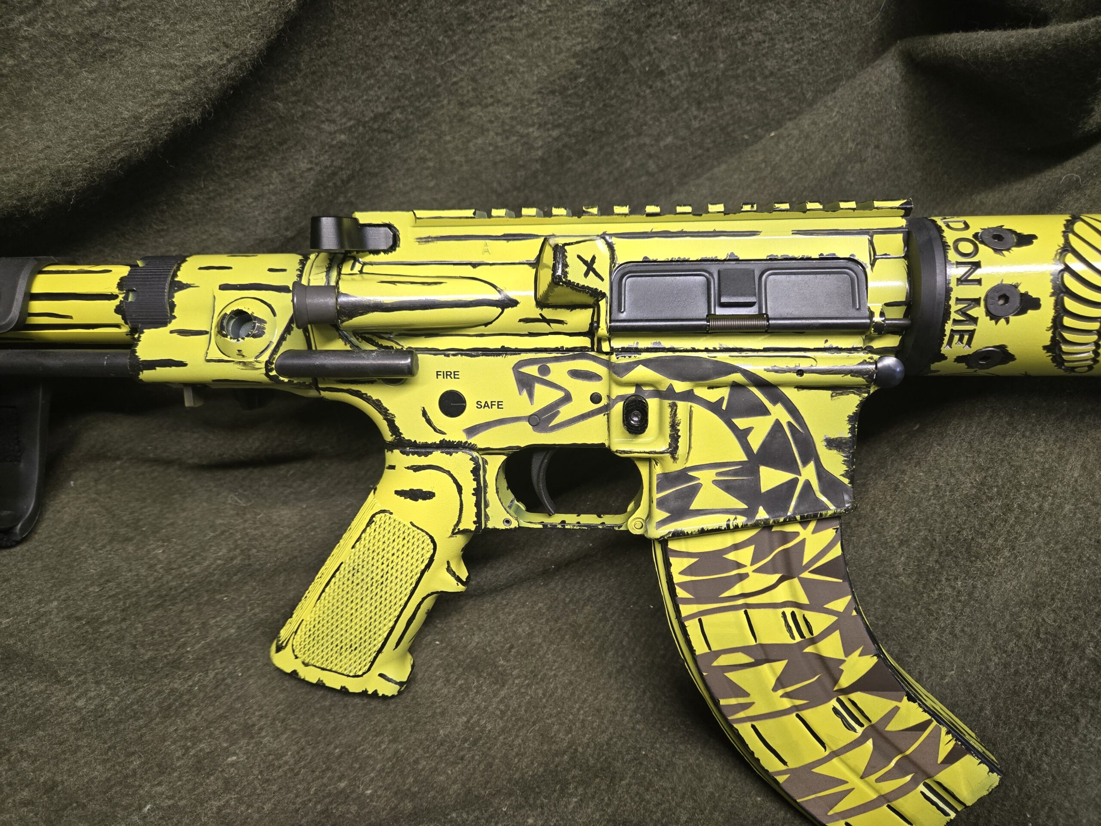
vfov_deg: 58.9
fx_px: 732
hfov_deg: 73.9
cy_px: 413
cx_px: 550
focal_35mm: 23
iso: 160
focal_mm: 5.4
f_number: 1.8
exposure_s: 1/120
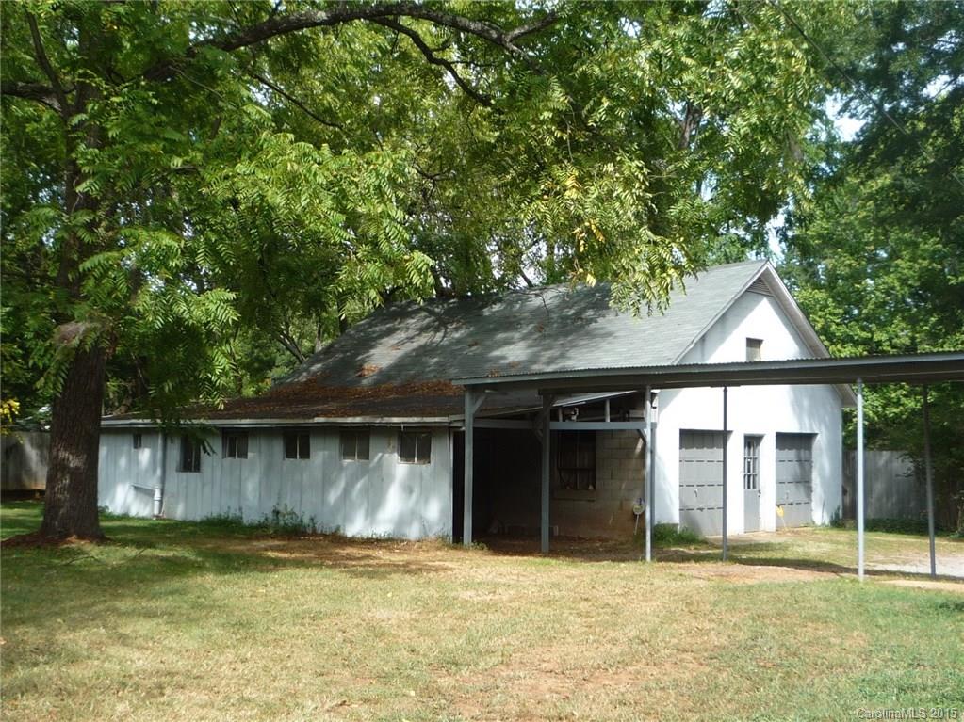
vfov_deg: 32.9
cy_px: 361
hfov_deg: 43.0
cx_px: 482
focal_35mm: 44
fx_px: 1225
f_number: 4
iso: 100
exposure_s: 1/200
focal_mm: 5.2
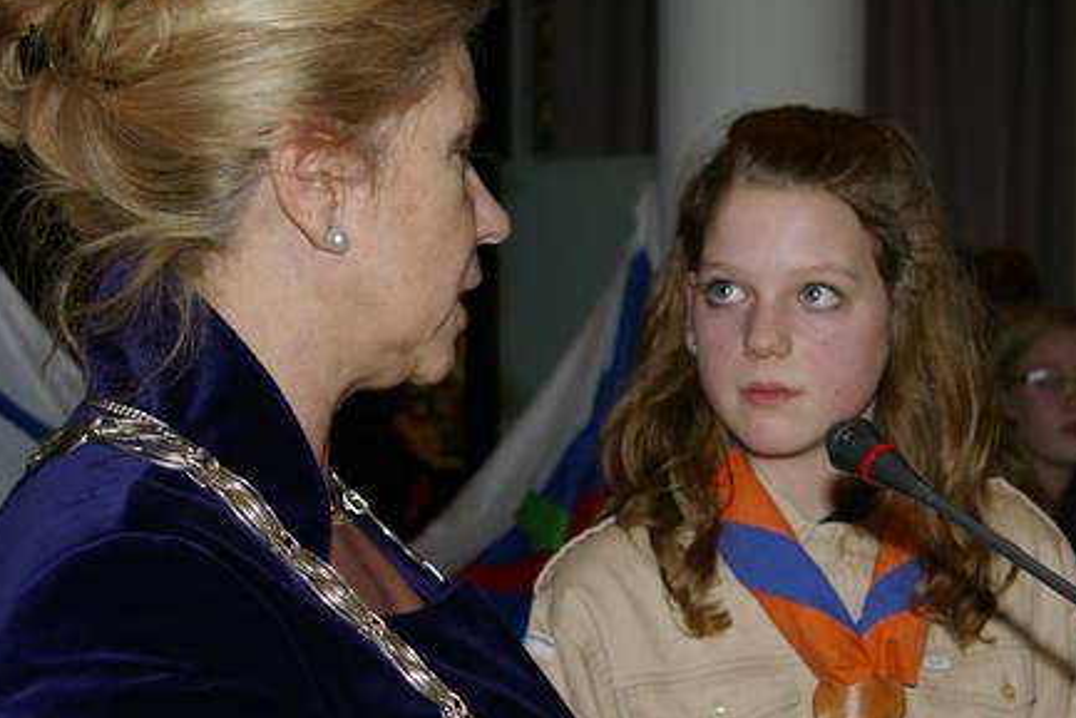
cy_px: 426
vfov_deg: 16.1
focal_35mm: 85
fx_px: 2536
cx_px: 770
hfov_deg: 23.8
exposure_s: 1/50
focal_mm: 35
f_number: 4.5
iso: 200
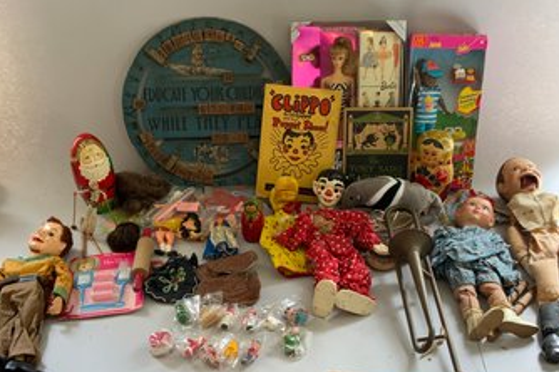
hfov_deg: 60.3
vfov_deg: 42.2
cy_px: 202
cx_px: 280
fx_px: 481
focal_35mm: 31
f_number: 1.8
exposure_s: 1/60
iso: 64
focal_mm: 3
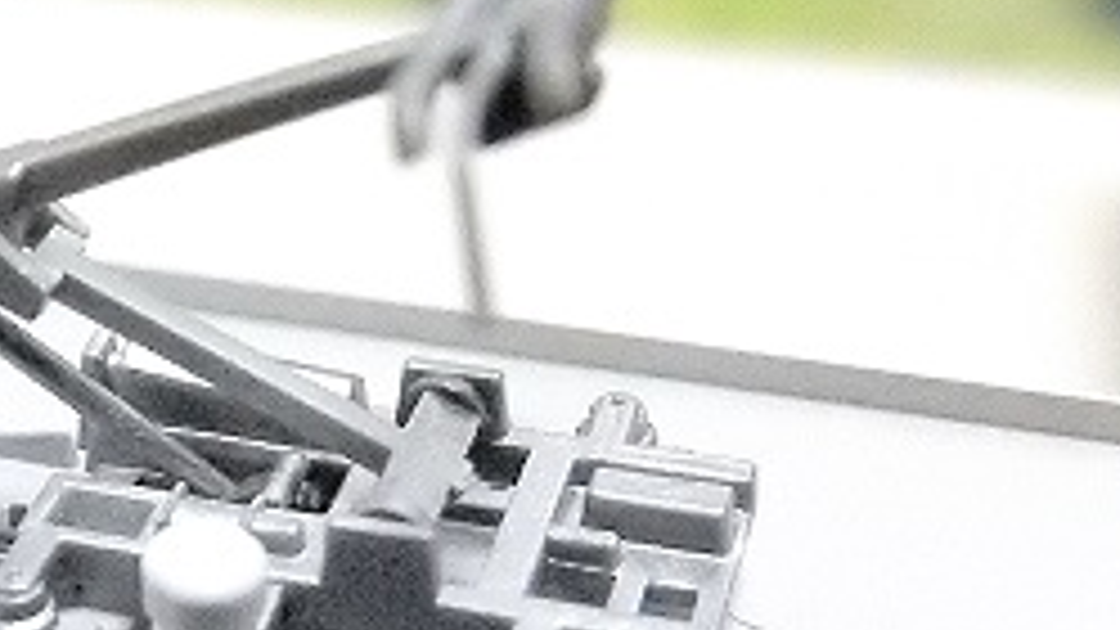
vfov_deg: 13.1
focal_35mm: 92
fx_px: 2732
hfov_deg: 22.7
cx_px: 171
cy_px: 479
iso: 3200
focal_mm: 5.4
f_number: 4
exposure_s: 1/60
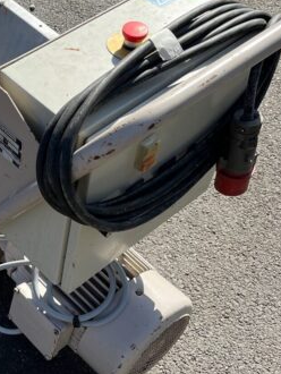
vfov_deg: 30.7
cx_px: -15
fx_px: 681
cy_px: 196
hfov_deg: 22.2
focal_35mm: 63
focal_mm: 5.1
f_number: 1.6
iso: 50
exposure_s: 1/1477
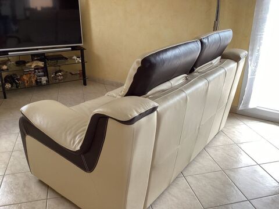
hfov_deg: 58.4
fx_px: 250
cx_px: 140
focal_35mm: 31
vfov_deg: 45.4
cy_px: 104
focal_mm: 3.3
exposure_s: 1/60
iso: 50
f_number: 2.4
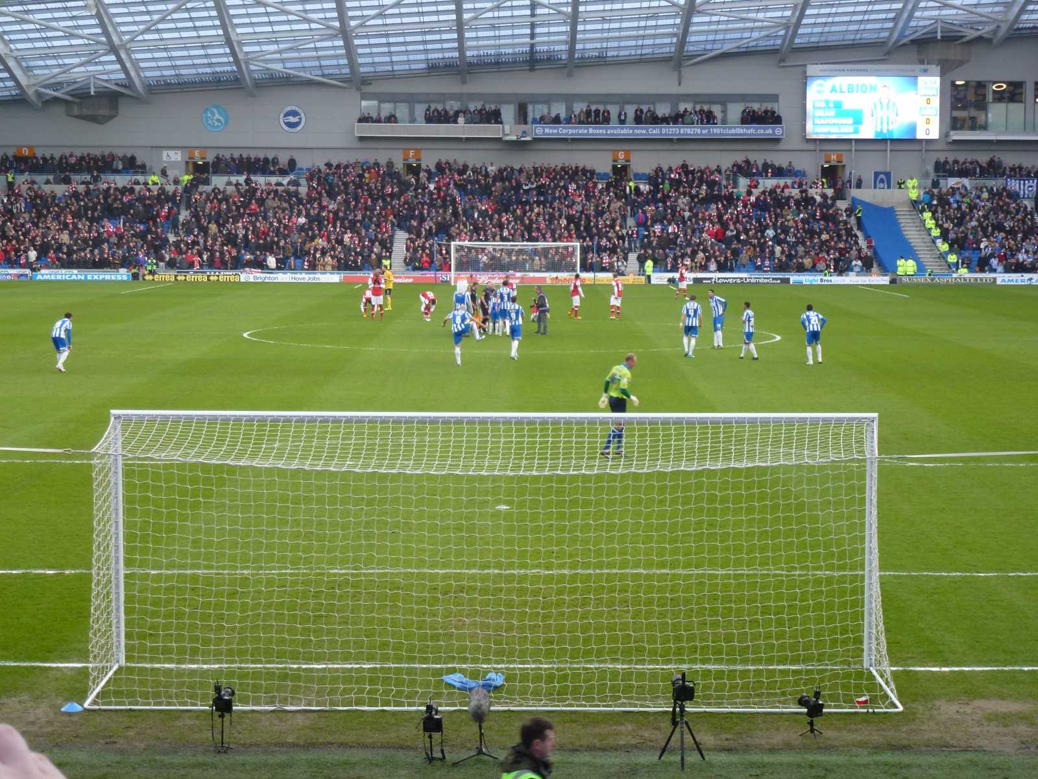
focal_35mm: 65
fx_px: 1949
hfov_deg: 29.8
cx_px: 519
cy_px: 390
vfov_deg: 22.6
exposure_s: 1/80
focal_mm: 11.7
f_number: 4.6
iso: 160
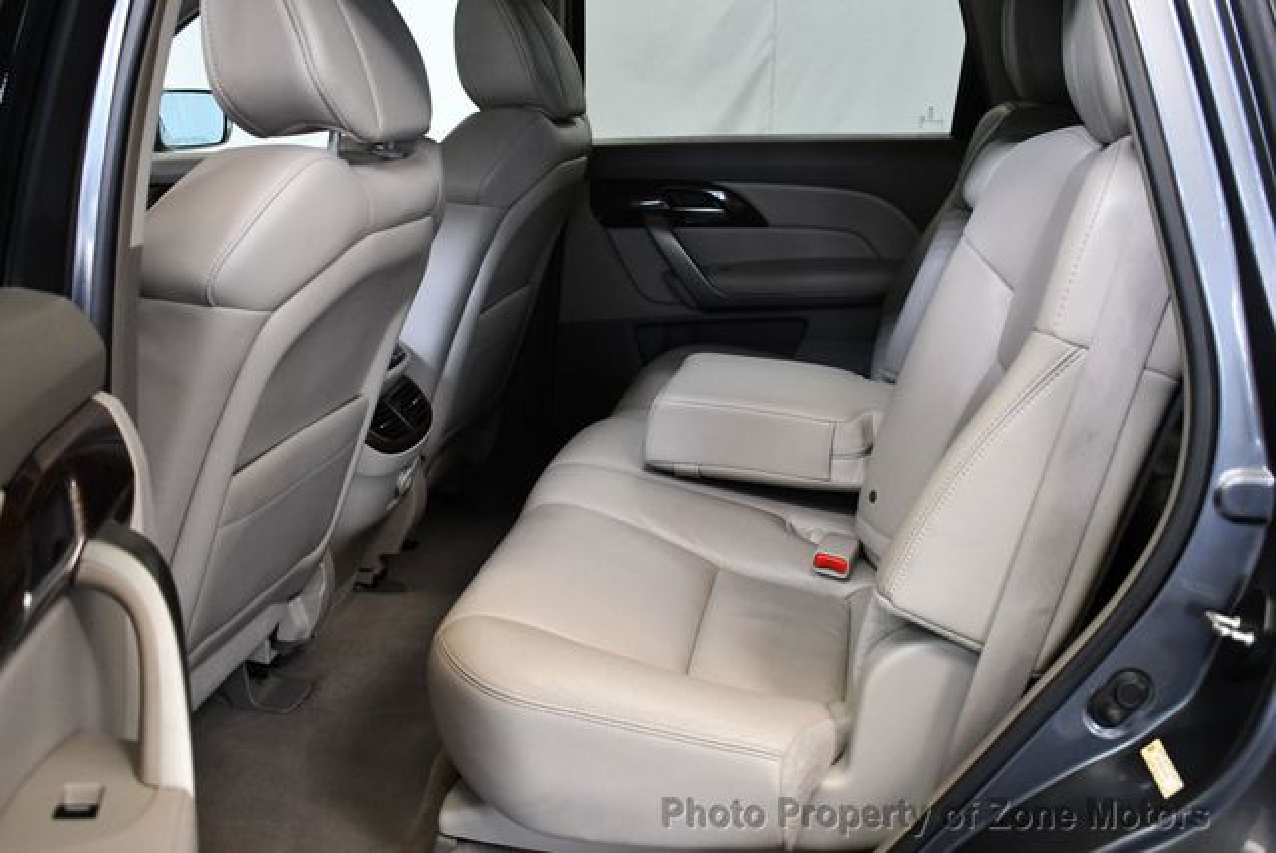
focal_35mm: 36
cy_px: 426
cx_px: 638
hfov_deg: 53.1
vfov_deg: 36.9
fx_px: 1277
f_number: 3.5
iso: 1800
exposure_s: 1/125
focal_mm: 18
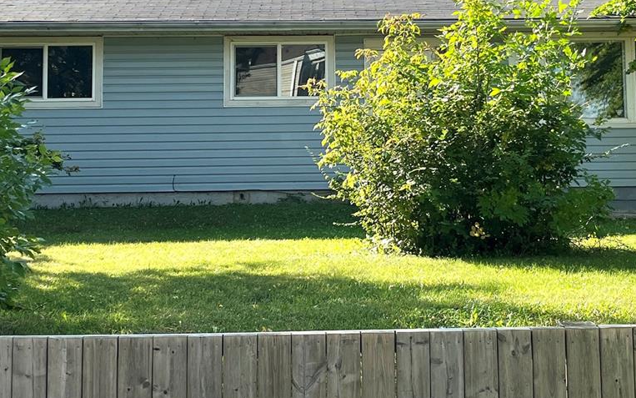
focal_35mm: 37
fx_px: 641
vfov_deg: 34.4
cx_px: 266
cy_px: 183
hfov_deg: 52.5
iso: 50
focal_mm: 5.1
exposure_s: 1/3311
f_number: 1.6
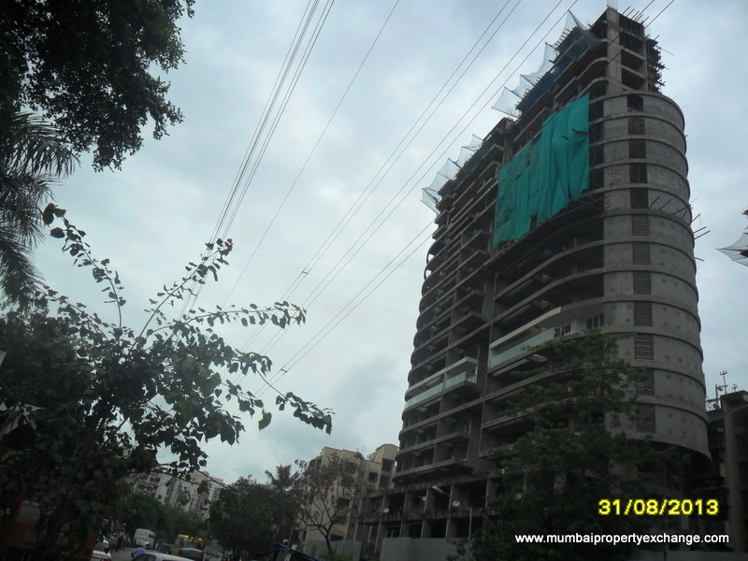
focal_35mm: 27
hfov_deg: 65.3
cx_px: 374
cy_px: 280
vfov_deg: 51.4
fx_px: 583
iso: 100
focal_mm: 4.9
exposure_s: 1/250
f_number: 8.9
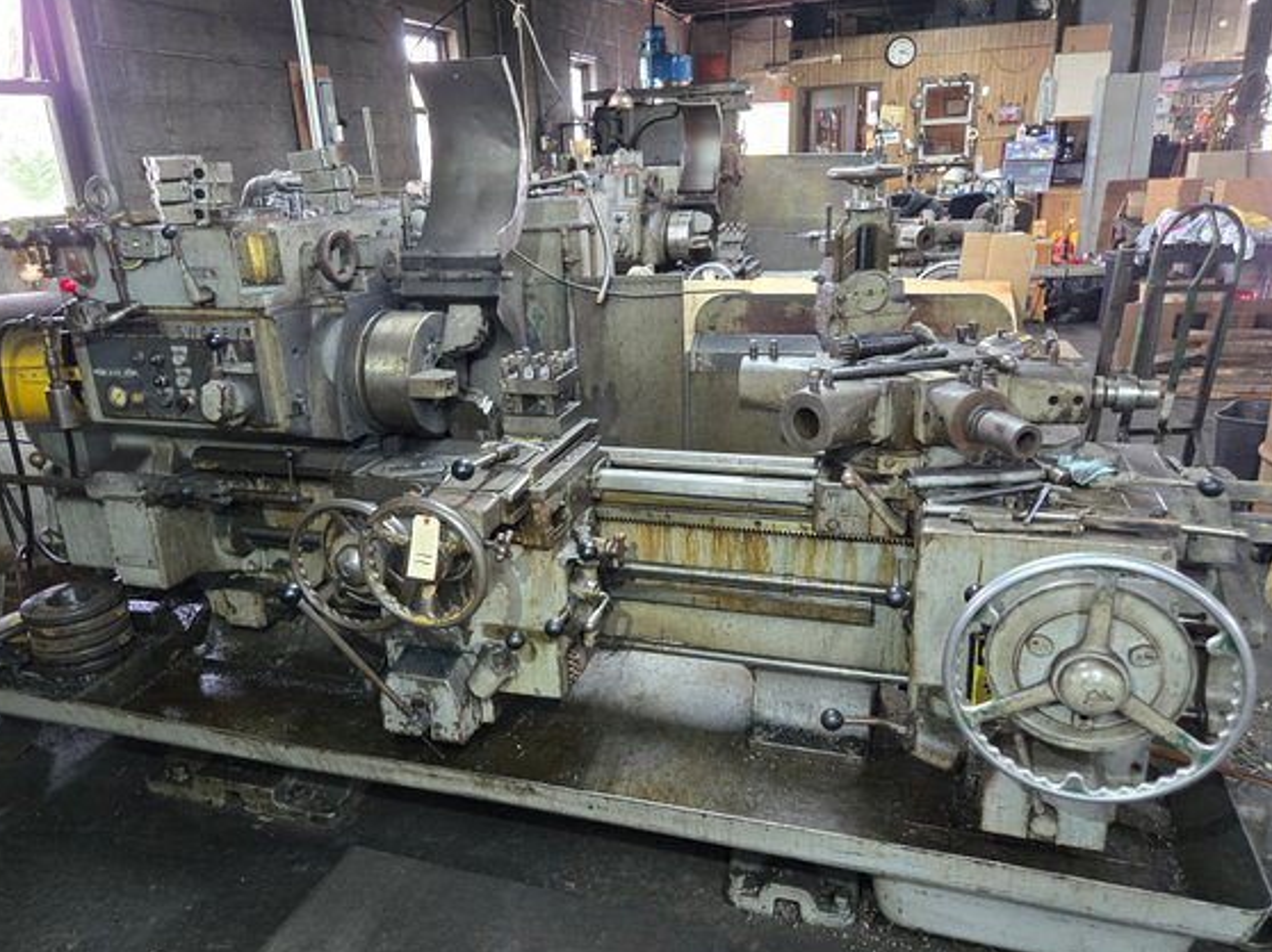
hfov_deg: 67.3
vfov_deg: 53.0
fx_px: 955
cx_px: 610
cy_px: 479
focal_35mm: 26
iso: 800
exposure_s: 1/120
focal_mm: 5.4
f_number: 1.8
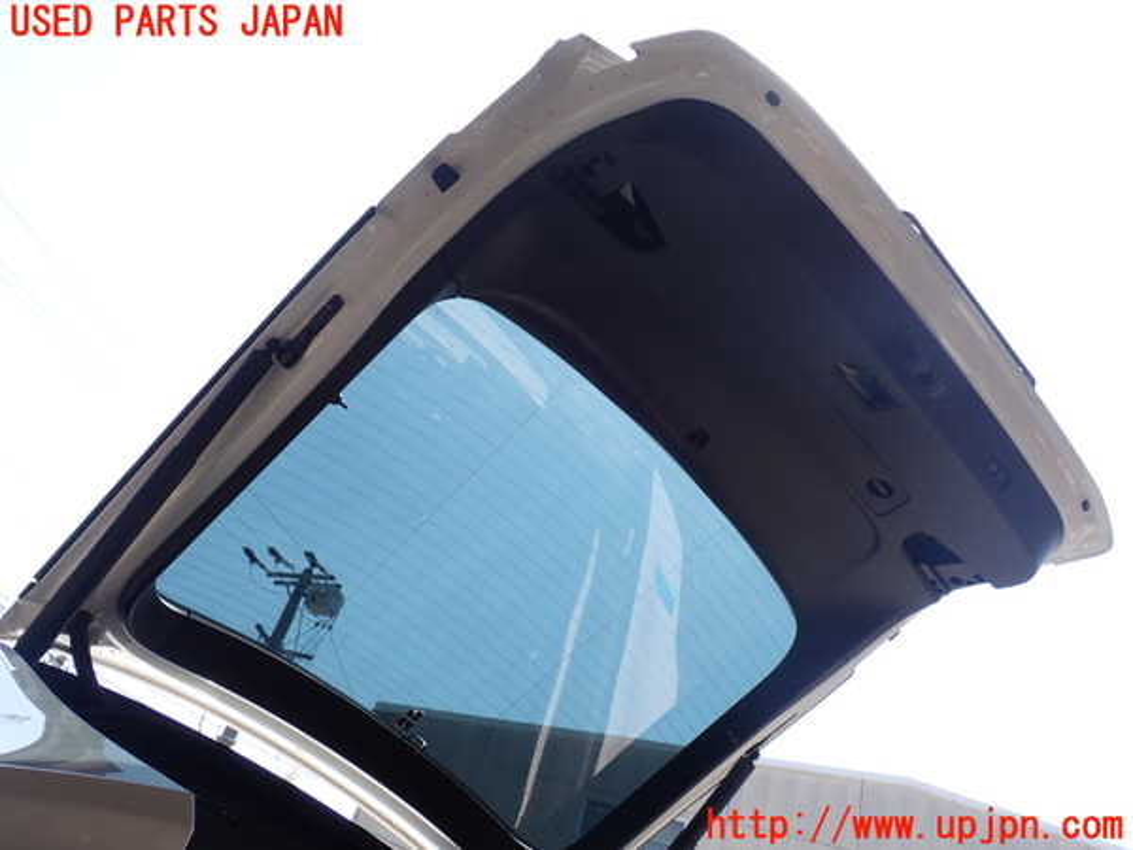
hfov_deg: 60.0
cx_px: 566
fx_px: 982
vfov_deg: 46.8
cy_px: 425
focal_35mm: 30
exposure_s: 1/400
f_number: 3.2
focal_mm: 5.4
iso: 100
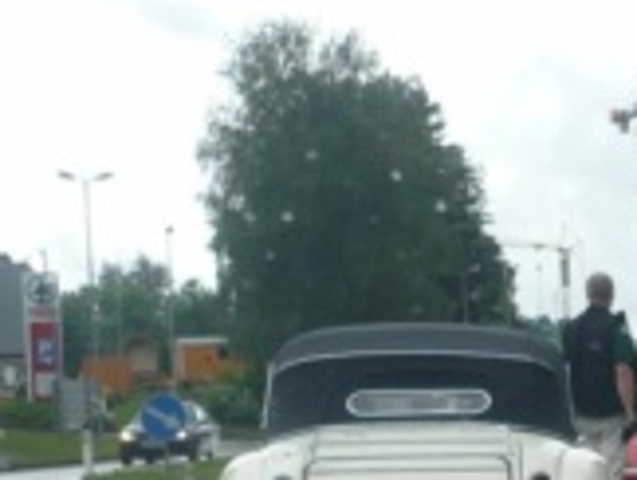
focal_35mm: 108
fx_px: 1990
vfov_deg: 13.4
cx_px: 881
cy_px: 541
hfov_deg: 16.9
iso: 100
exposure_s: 1/500
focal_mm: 5.8
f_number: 2.8
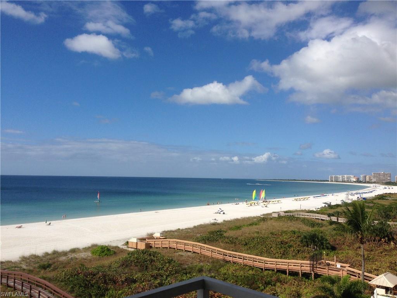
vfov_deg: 42.9
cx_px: 198
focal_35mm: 33
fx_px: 378
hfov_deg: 55.4
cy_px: 149
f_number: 2.4
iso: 50
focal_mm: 4.12
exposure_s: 1/3390
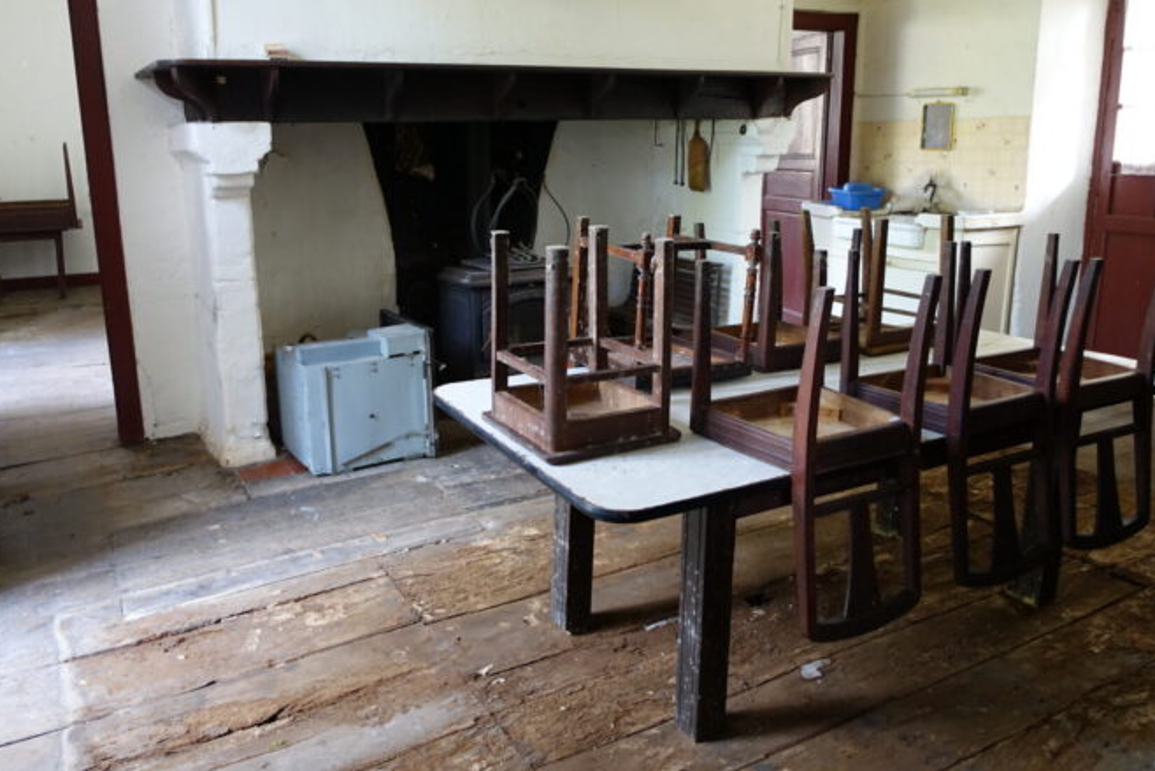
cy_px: 323
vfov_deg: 46.3
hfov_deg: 65.4
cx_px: 549
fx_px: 898
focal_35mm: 28
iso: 400
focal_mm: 8.8
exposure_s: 1/30
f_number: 1.8
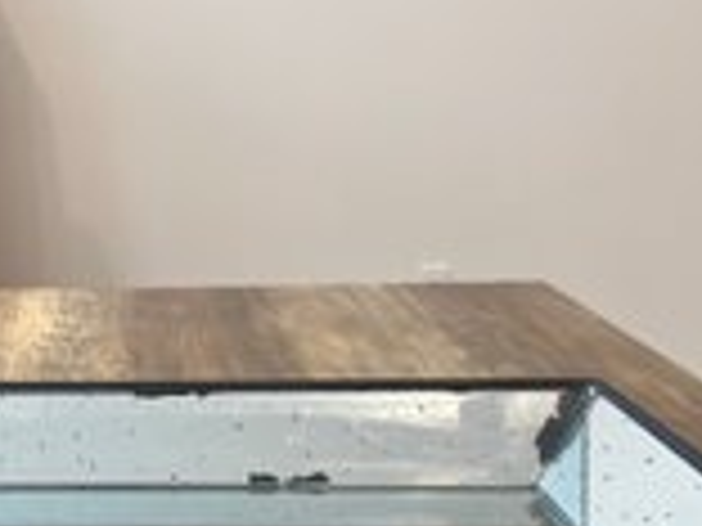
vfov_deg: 25.0
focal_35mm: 57
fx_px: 1156
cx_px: 79
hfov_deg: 32.2
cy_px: 456
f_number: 1.5
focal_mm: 5.7
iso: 100
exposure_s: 1/120
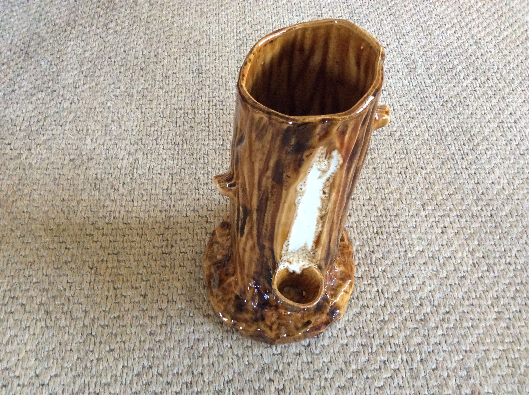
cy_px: 198
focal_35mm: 32
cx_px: 264
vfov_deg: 44.1
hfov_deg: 56.9
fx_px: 488
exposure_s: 1/25
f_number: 2.4
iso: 320
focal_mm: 3.3
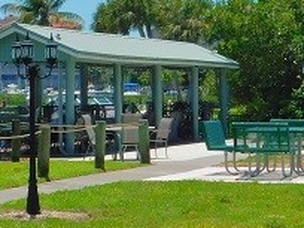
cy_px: 88
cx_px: 153
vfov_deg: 10.5
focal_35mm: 141
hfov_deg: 14.0
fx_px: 1238
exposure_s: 1/1500
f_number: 3.5
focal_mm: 6.3
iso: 125
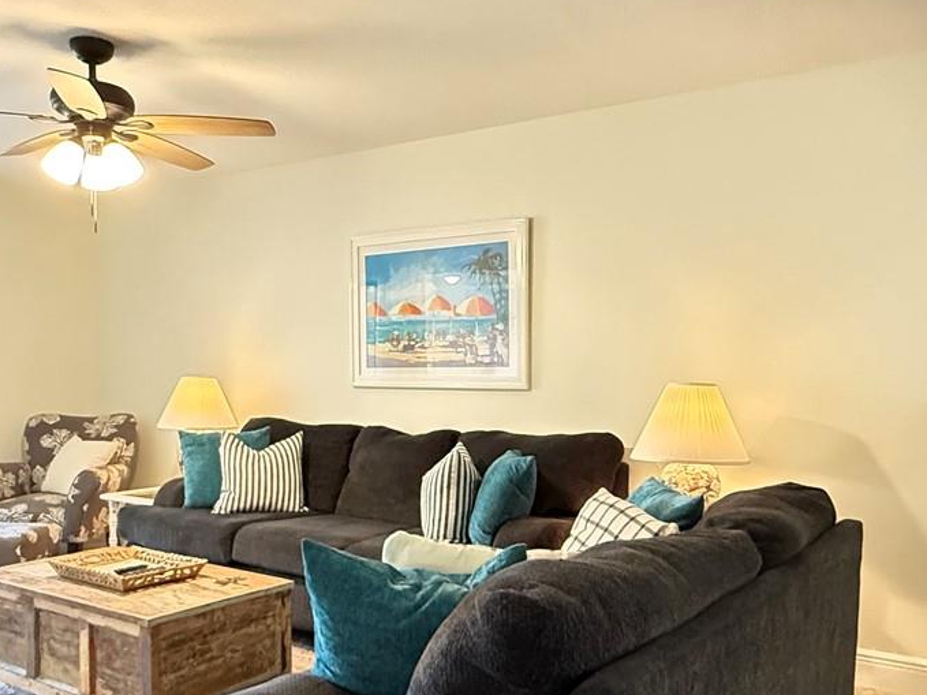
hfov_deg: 55.4
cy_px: 410
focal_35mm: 33
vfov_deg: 42.8
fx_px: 884
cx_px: 471
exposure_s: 1/60
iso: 1000
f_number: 2.2
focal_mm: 2.22
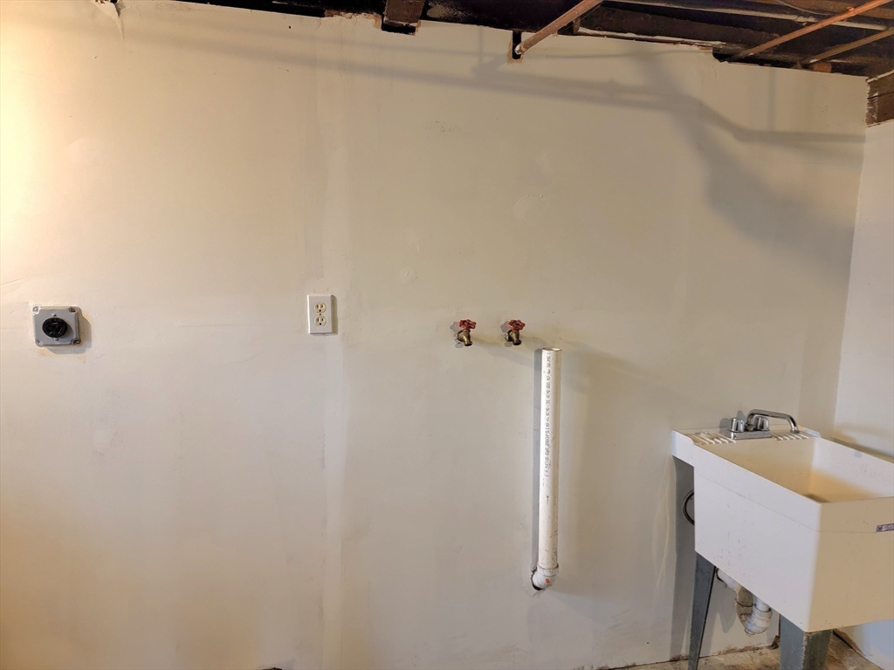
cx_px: 447
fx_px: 620
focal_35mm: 24
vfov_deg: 56.8
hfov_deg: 71.6
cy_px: 335
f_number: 1.8
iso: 320
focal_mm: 6.7
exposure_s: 1/40
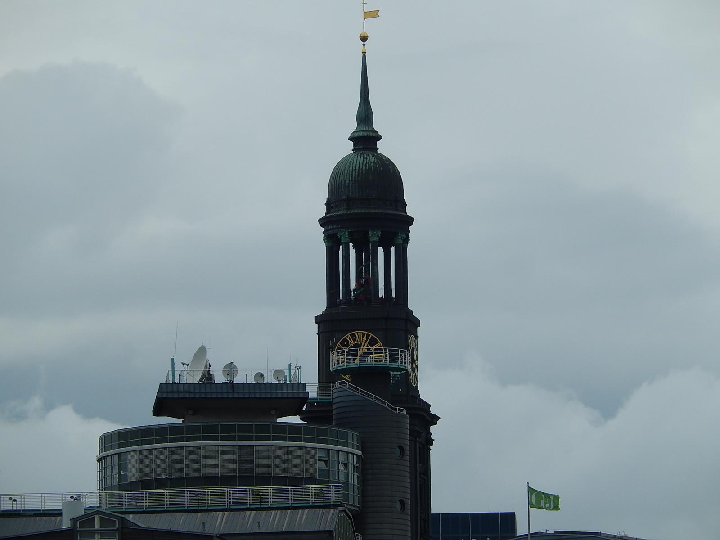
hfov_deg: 8.3
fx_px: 4971
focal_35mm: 239
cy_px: 270
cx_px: 360
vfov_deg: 6.2
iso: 125
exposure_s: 1/1000
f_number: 5.8
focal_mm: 42.8
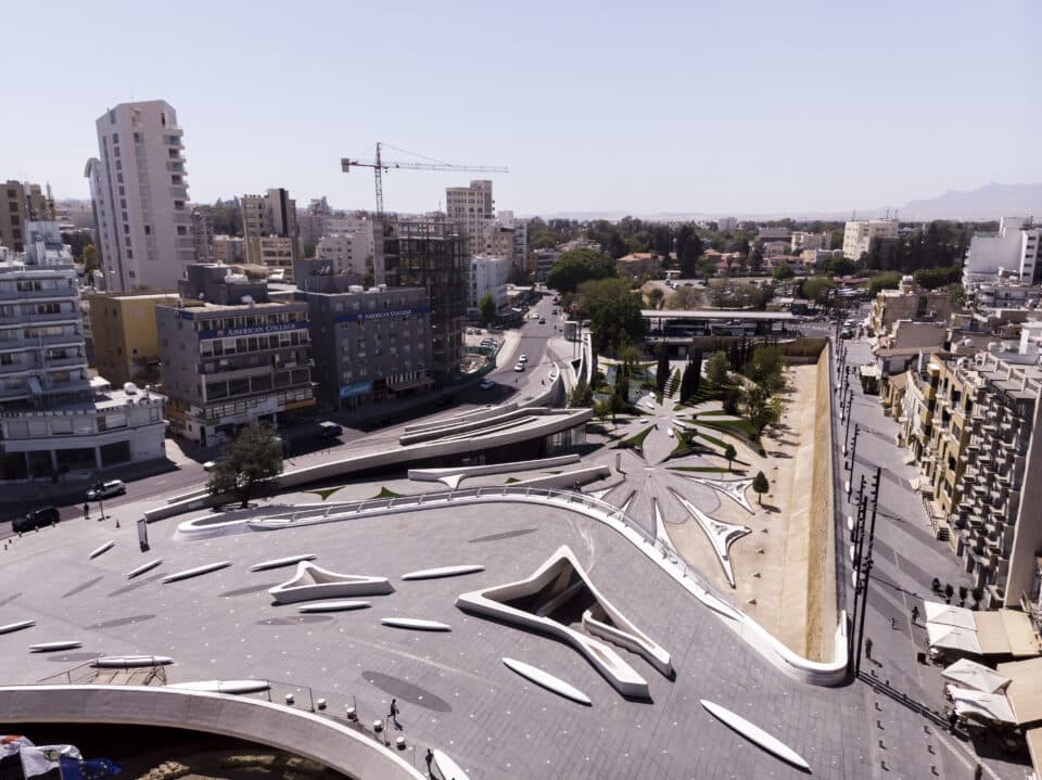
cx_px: 521
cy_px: 390
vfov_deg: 56.8
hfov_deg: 71.6
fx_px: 722
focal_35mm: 24
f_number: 2.8
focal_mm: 4.5
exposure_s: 1/1600
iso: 100
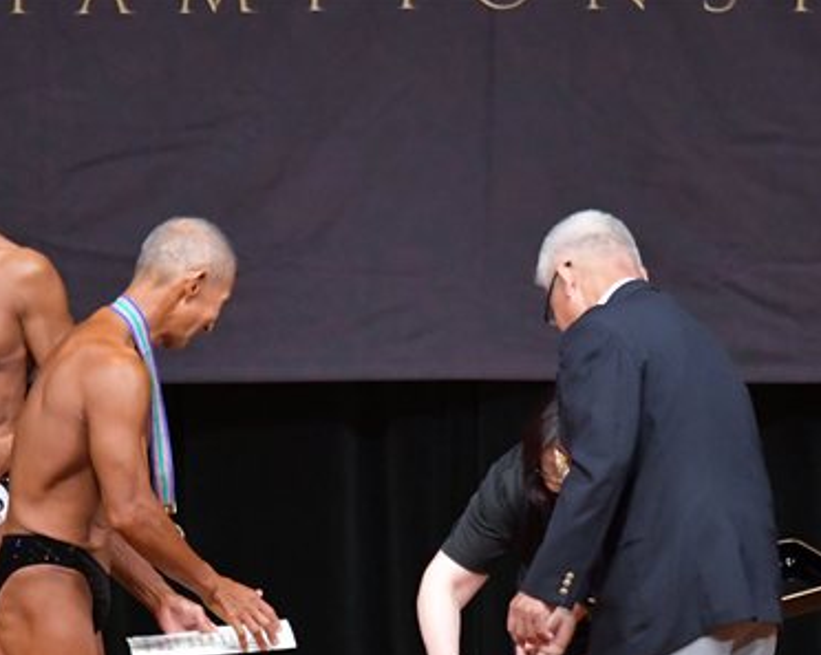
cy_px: 565
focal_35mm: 499
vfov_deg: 3.1
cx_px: 317
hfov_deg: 3.9
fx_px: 12115
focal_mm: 170
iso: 5000
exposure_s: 1/400
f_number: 5.6
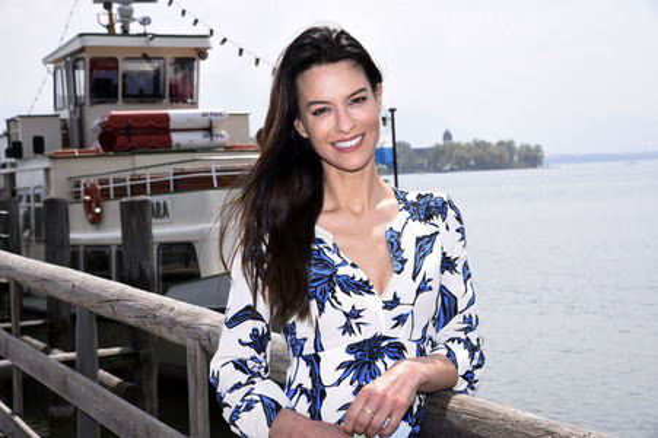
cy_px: 219
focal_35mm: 78
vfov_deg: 17.5
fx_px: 1425
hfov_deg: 26.0
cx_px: 329
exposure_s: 1/160
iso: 250
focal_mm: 78
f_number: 14
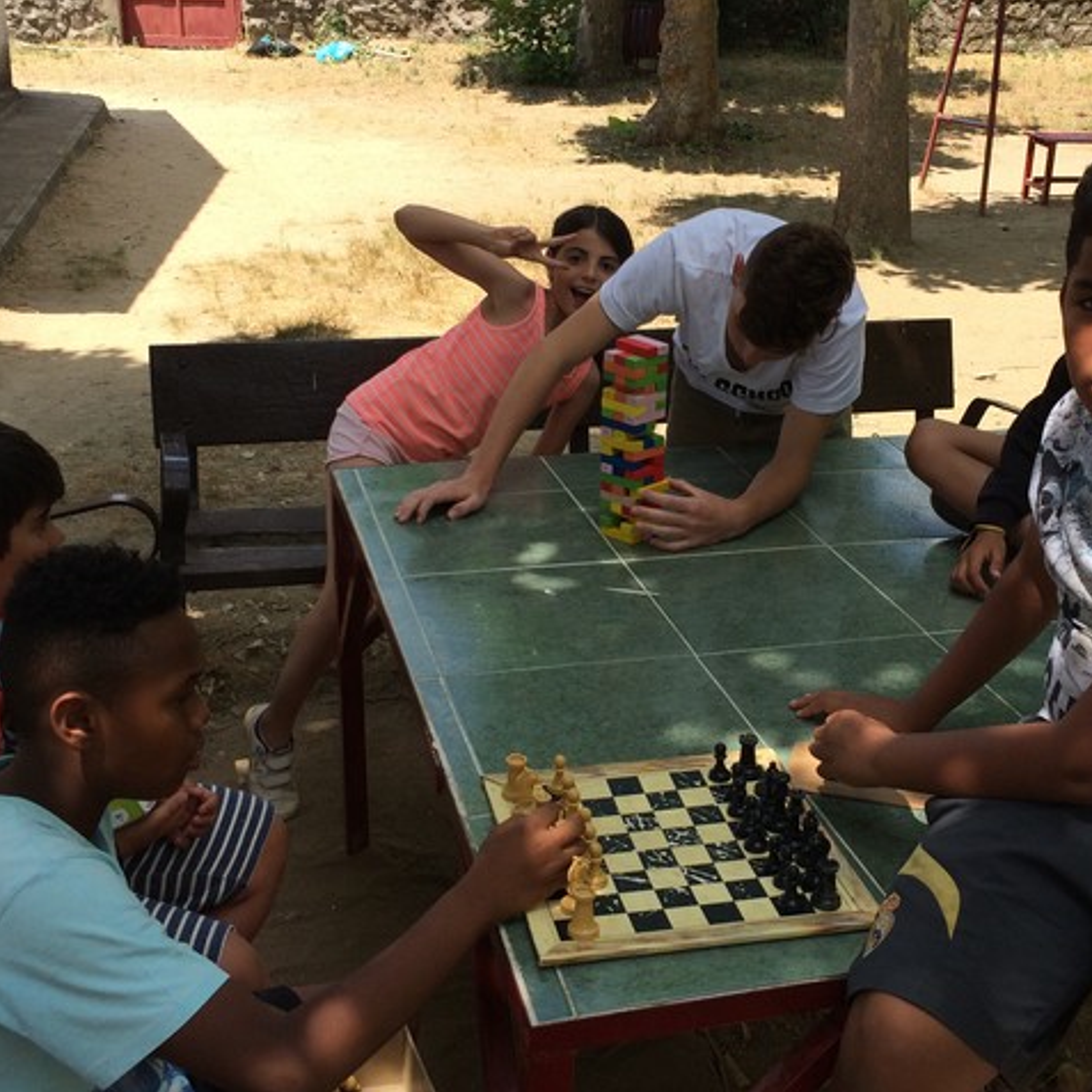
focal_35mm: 43
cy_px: 462
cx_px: 636
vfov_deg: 39.1
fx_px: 1535
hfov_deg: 39.1
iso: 32
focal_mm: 4.15
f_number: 2.2
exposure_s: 1/1053
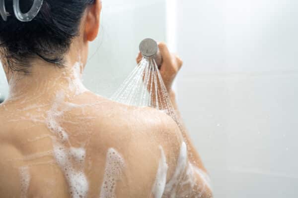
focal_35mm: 50
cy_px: 99
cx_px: 149
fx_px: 414
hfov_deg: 39.6
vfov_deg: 27.0
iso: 100
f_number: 4
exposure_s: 1/200
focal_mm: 50
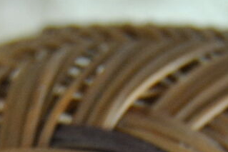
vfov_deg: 5.5
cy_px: 457
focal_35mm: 237
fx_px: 1502
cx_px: 71
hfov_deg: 8.7
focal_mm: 26
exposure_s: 1/30
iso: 450
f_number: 4
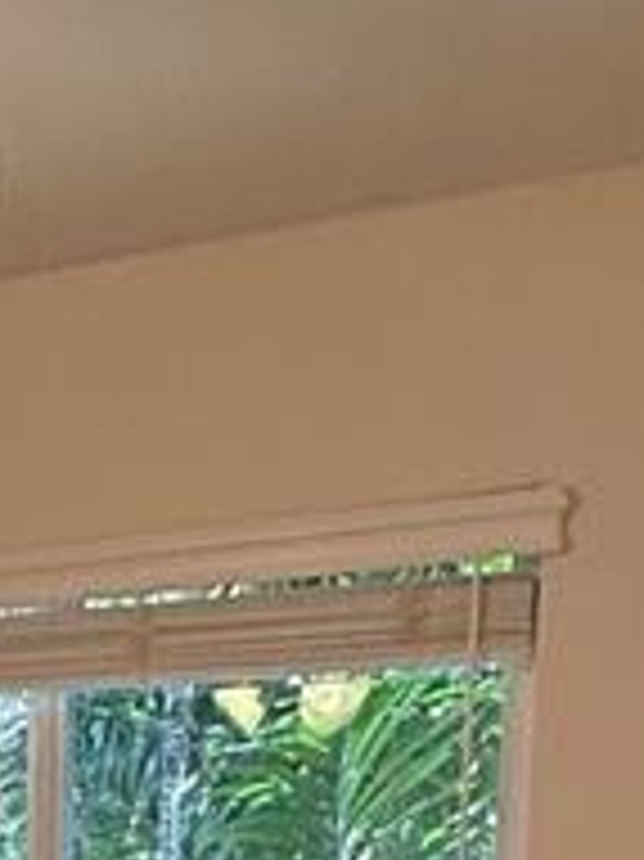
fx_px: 2185
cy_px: 1472
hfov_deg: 15.6
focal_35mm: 88
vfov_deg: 18.3
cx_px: -288
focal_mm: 2.22
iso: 125
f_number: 2.2
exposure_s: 1/120
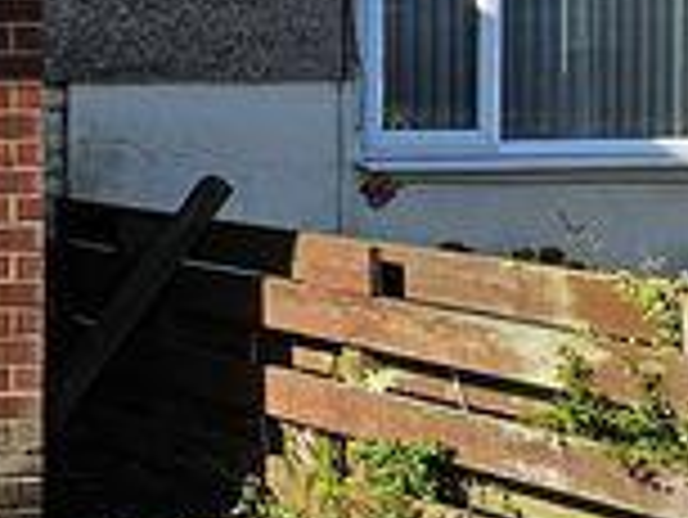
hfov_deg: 15.9
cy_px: 72
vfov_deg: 16.8
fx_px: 1730
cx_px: -796
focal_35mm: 87
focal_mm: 2.2
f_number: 2.2
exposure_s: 1/1410
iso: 50
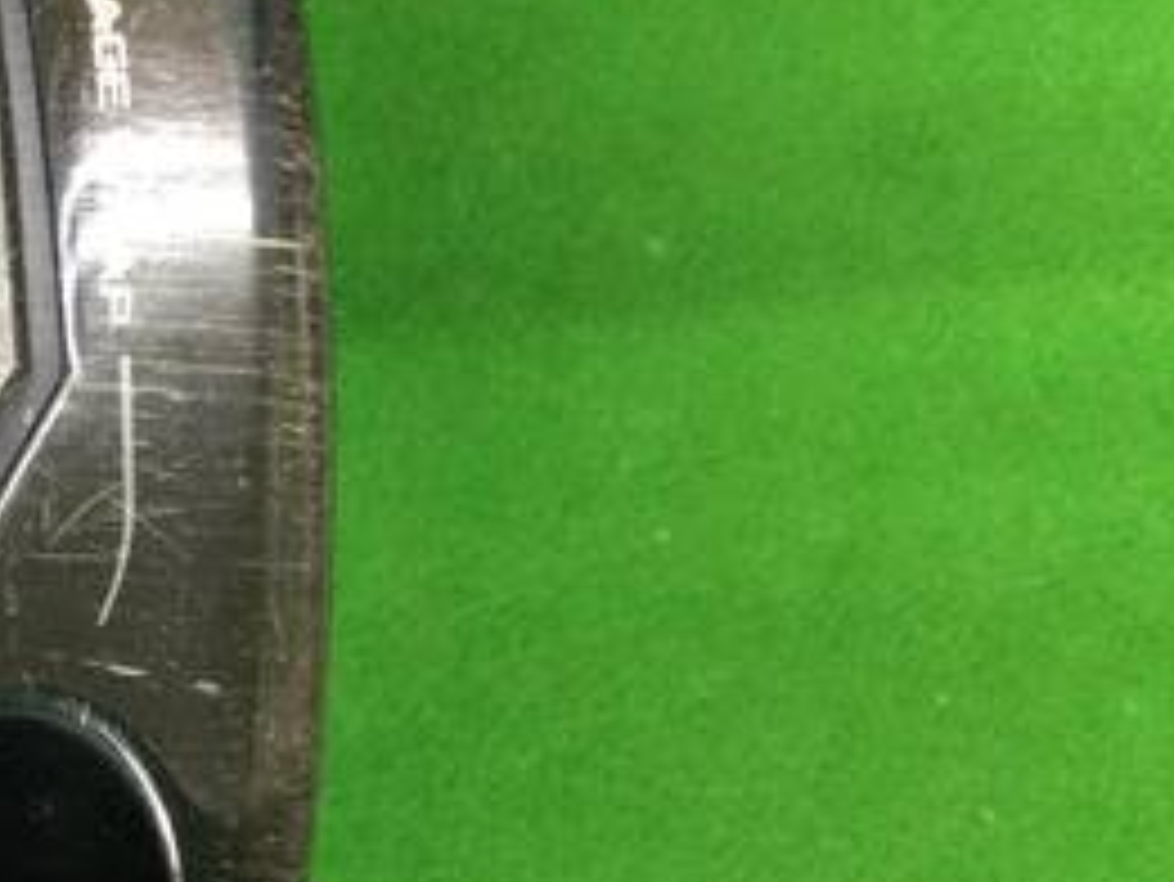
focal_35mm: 76
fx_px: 2579
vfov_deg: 19.4
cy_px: 446
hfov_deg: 23.5
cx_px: -229
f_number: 2.4
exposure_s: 1/30
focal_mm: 3.3
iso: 125
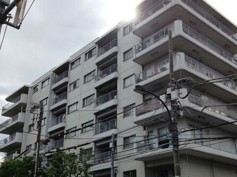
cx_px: 134
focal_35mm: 47
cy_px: 104
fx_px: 322
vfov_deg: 30.8
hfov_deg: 40.4
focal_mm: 4.28
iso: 50
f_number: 2.4
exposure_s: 1/1200
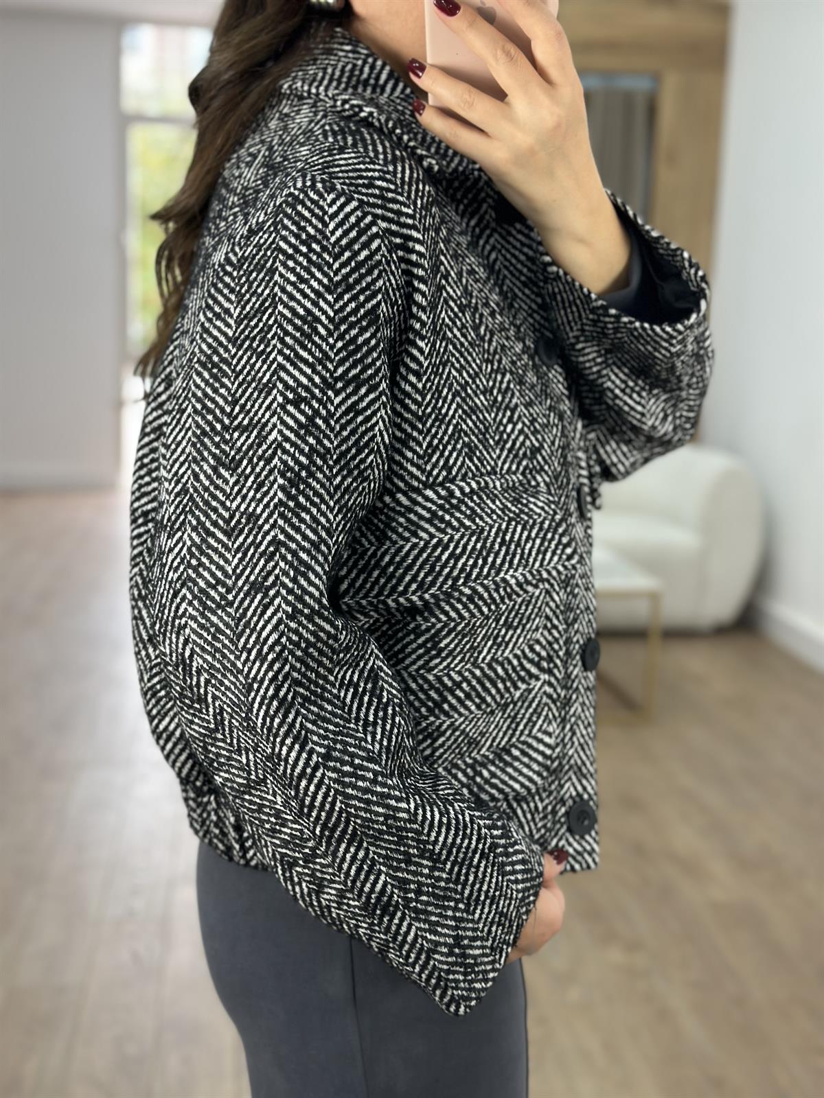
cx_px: 412
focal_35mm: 48
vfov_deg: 39.7
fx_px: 1523
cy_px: 549
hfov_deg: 30.3
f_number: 1.78
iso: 80
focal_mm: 6.86
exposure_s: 1/100
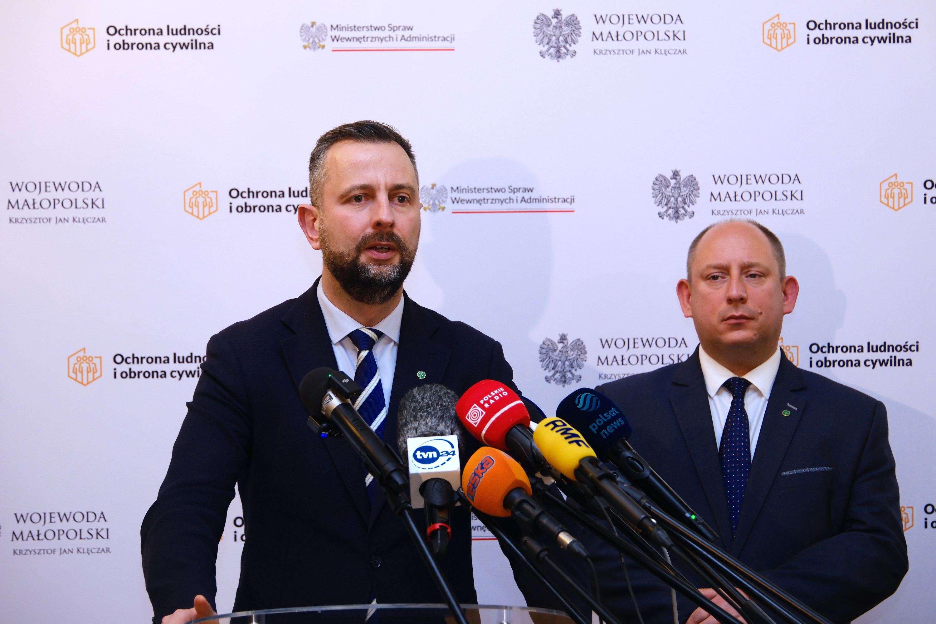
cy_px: 312
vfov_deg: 13.0
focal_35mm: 105
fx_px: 2730
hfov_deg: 19.5
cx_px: 468
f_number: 4
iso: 800
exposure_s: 1/80
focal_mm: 70.3
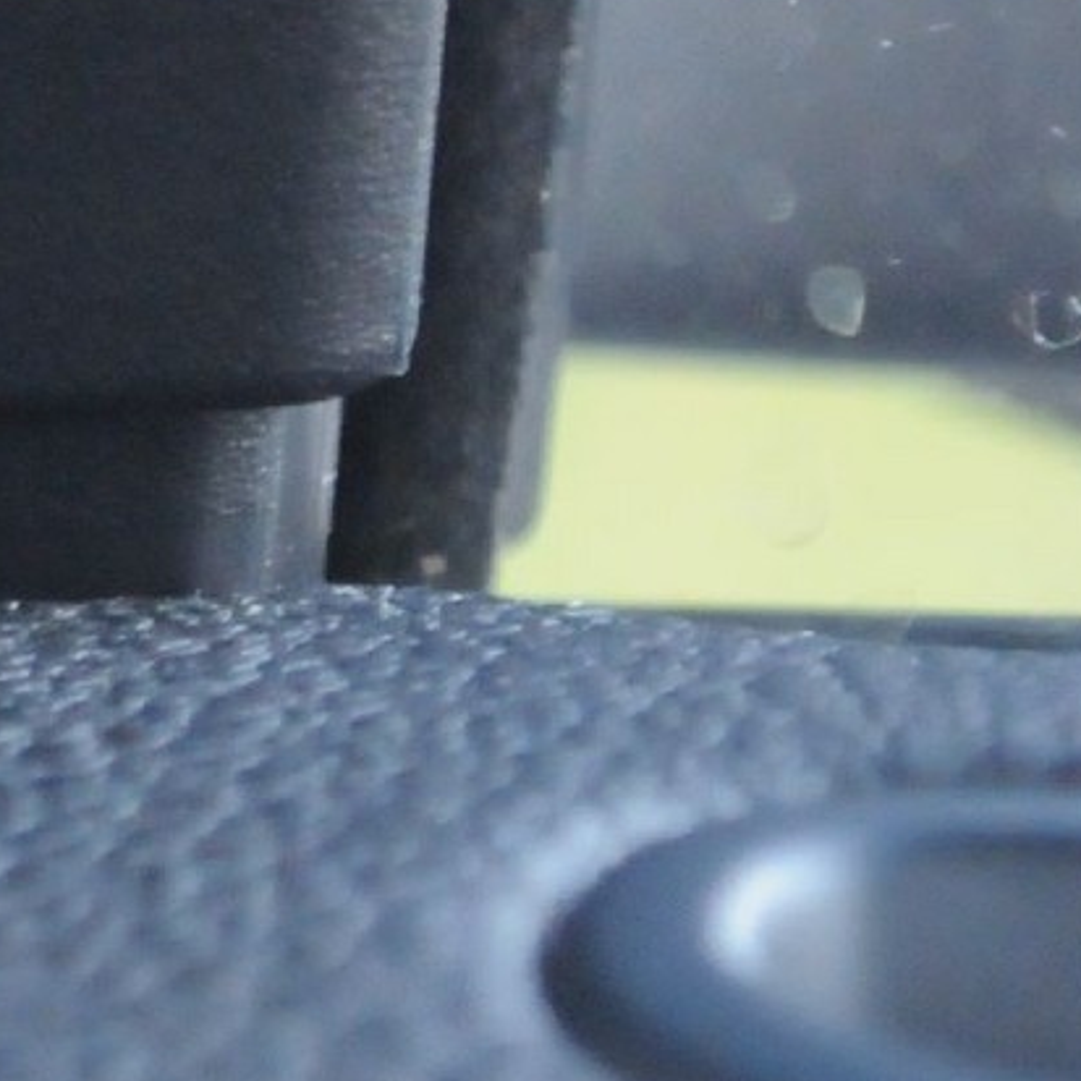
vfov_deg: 4.1
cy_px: -378
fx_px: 14965
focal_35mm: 424
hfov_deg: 4.1
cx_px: -1599
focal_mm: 55
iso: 2000
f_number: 5.6
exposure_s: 1/60
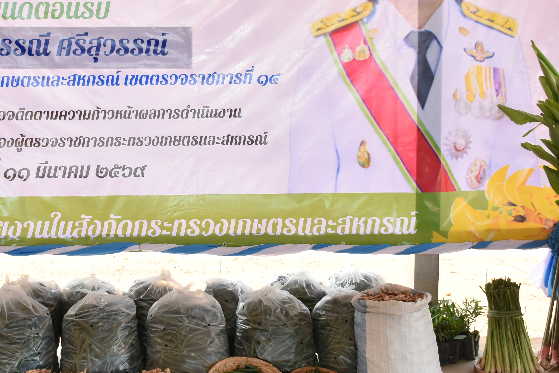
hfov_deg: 40.0
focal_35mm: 49
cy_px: 112
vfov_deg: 27.3
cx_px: 196
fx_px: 761
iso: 320
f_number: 3.5
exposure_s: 1/250
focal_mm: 18
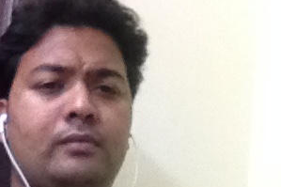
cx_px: 53
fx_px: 608
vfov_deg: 17.2
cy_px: 171
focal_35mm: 78
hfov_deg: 25.5
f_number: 2.4
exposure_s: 1/30
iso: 640
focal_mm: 1.85
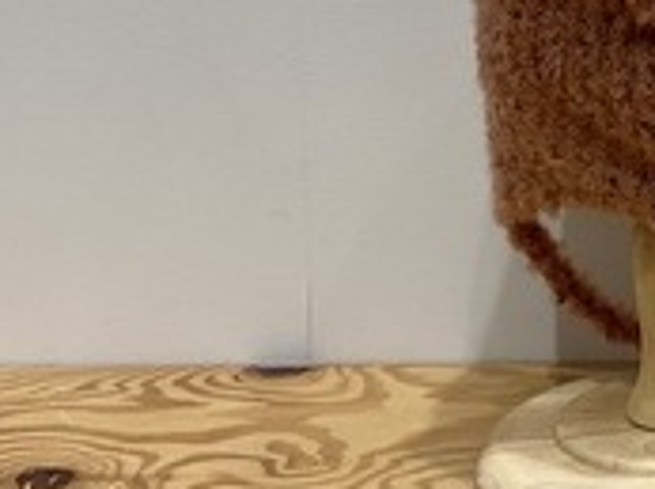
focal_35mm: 84
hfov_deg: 22.0
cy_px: 6
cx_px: 723
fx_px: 1586
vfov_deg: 17.1
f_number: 1.8
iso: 50
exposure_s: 1/120
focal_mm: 3
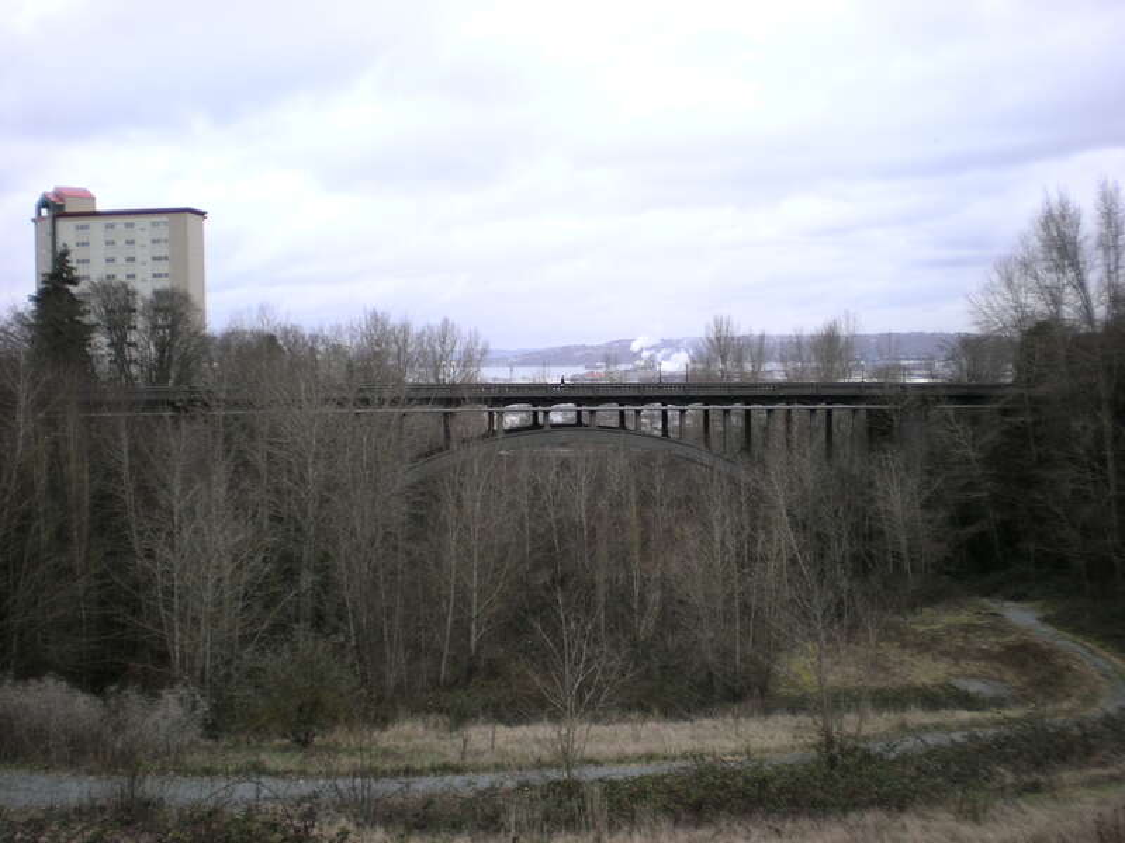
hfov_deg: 49.0
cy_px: 422
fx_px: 1235
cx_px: 562
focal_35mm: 38
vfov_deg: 37.7
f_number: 3.1
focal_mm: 6.3
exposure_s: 1/186
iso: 50
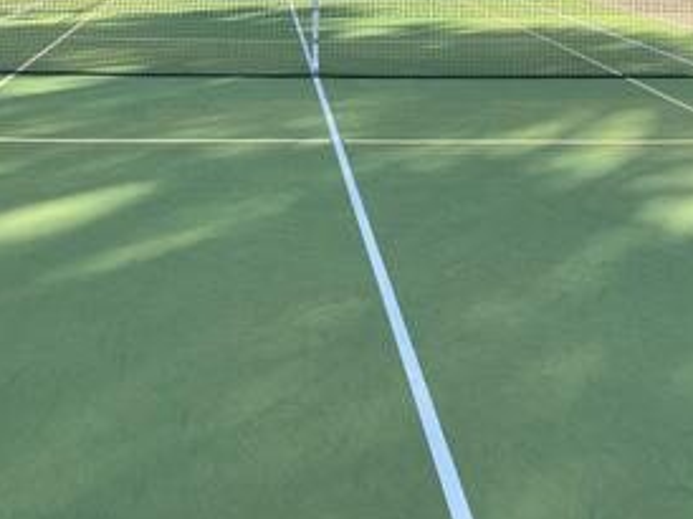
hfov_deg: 48.9
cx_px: 298
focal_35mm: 38
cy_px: 154
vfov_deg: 37.1
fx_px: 760
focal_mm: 4.25
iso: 32
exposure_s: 1/1063
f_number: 1.8
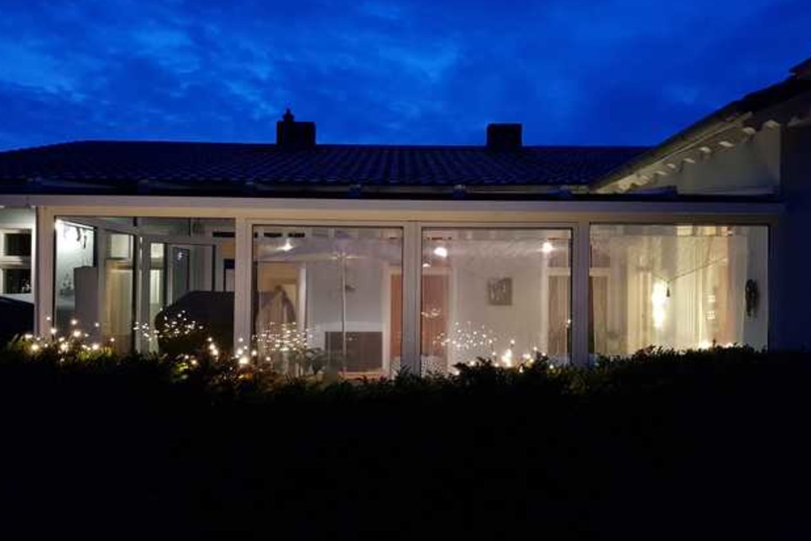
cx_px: 400
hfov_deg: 65.5
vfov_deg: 46.4
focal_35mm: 28
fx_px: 631
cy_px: 290
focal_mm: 4.2
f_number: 1.7
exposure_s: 1/10
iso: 320
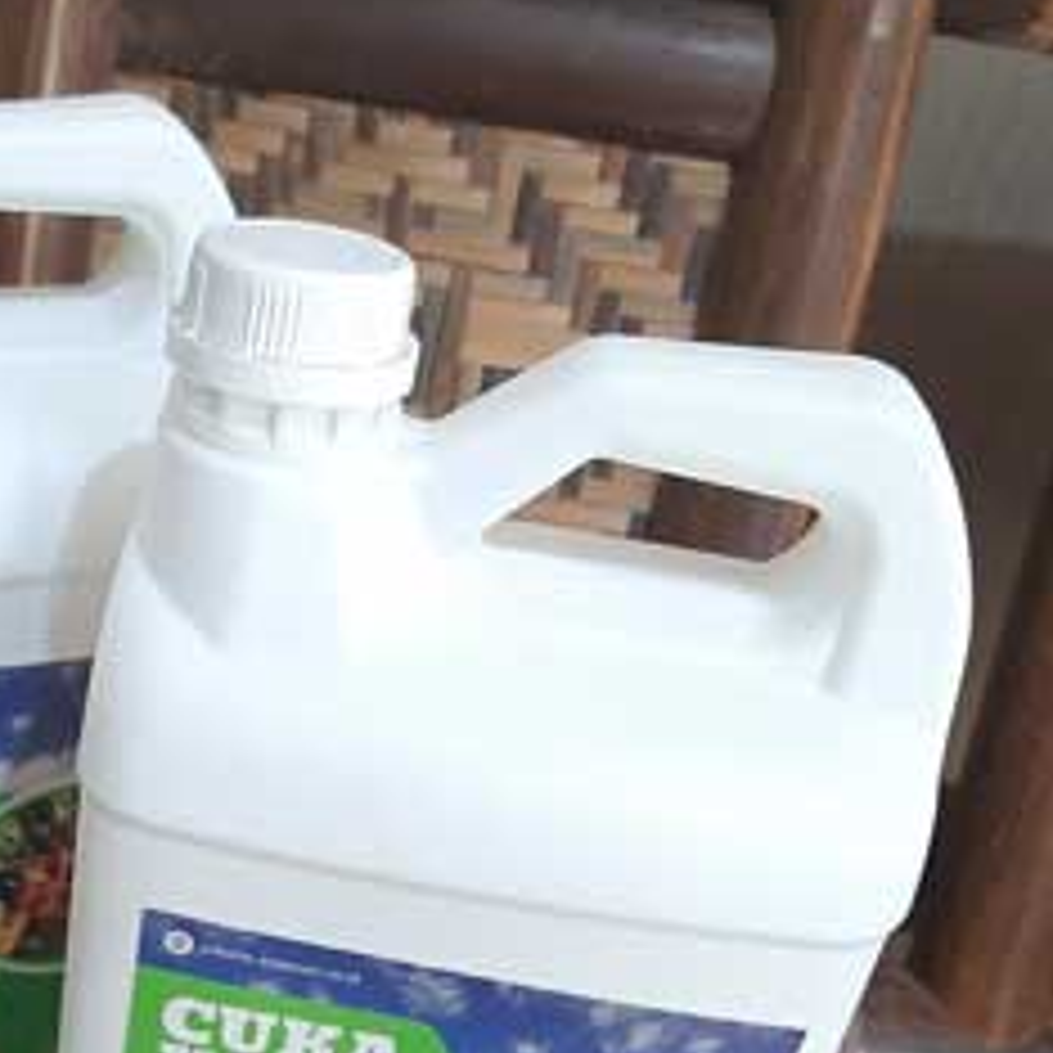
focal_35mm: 49
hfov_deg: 33.6
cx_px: 194
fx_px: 1686
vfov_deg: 34.1
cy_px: 756
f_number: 1.7
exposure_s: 1/20
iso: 500
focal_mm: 3.93
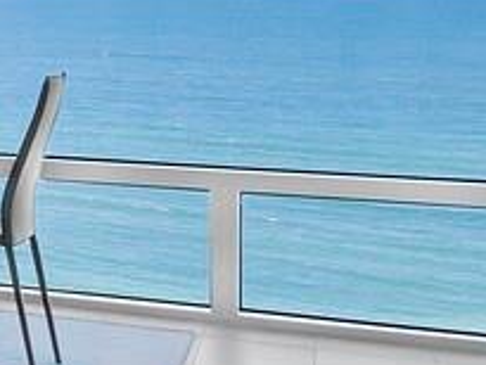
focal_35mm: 109
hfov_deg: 11.1
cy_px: 0
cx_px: -991
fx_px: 1531
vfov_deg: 13.4
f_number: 11
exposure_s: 1/4
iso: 250
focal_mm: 7
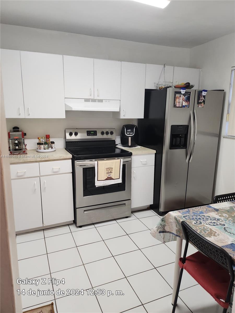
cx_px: 118
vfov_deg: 71.6
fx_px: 217
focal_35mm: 24
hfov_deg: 56.8
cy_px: 156
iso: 160
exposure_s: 1/120
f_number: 1.8
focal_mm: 5
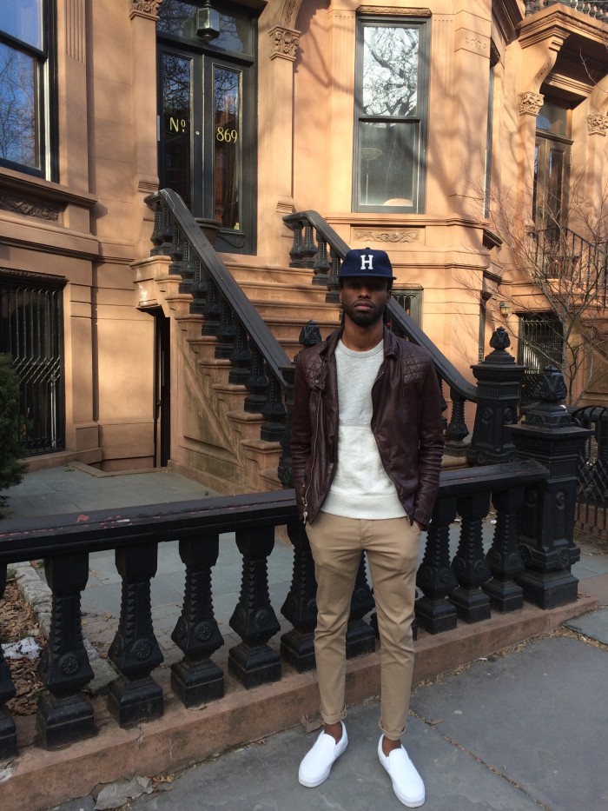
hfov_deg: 48.2
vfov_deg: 61.7
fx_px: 679
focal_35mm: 29
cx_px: 304
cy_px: 406
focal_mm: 4.15
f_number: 2.2
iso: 32
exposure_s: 1/191
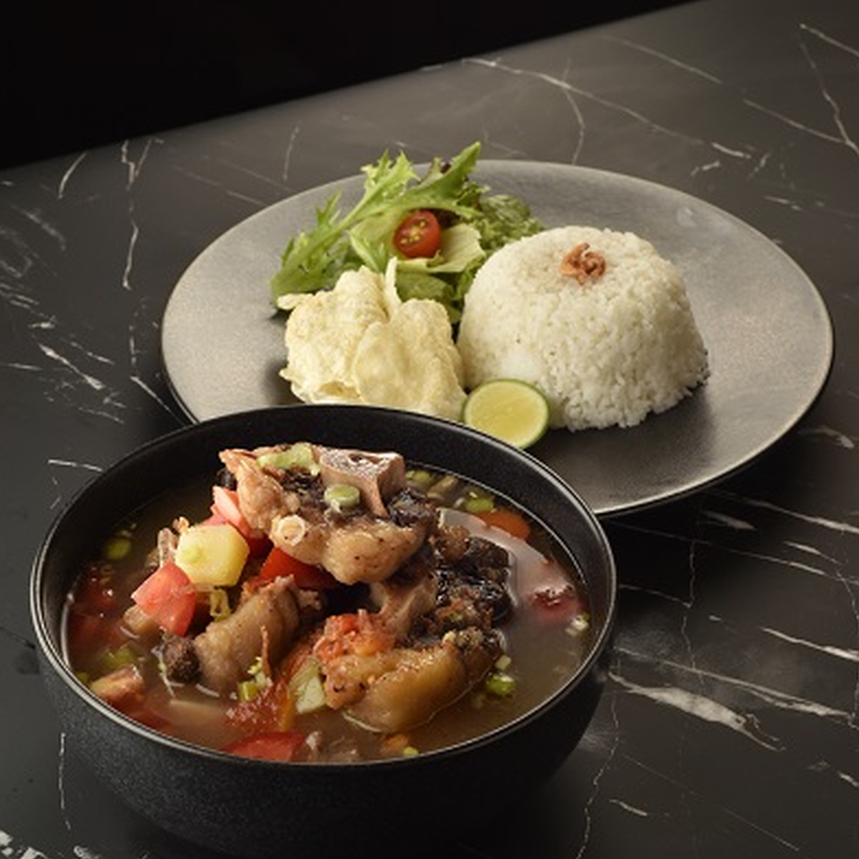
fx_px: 1825
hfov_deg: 26.5
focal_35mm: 65
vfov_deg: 26.5
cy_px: 480
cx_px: 427
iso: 400
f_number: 13
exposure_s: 1/100
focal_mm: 50
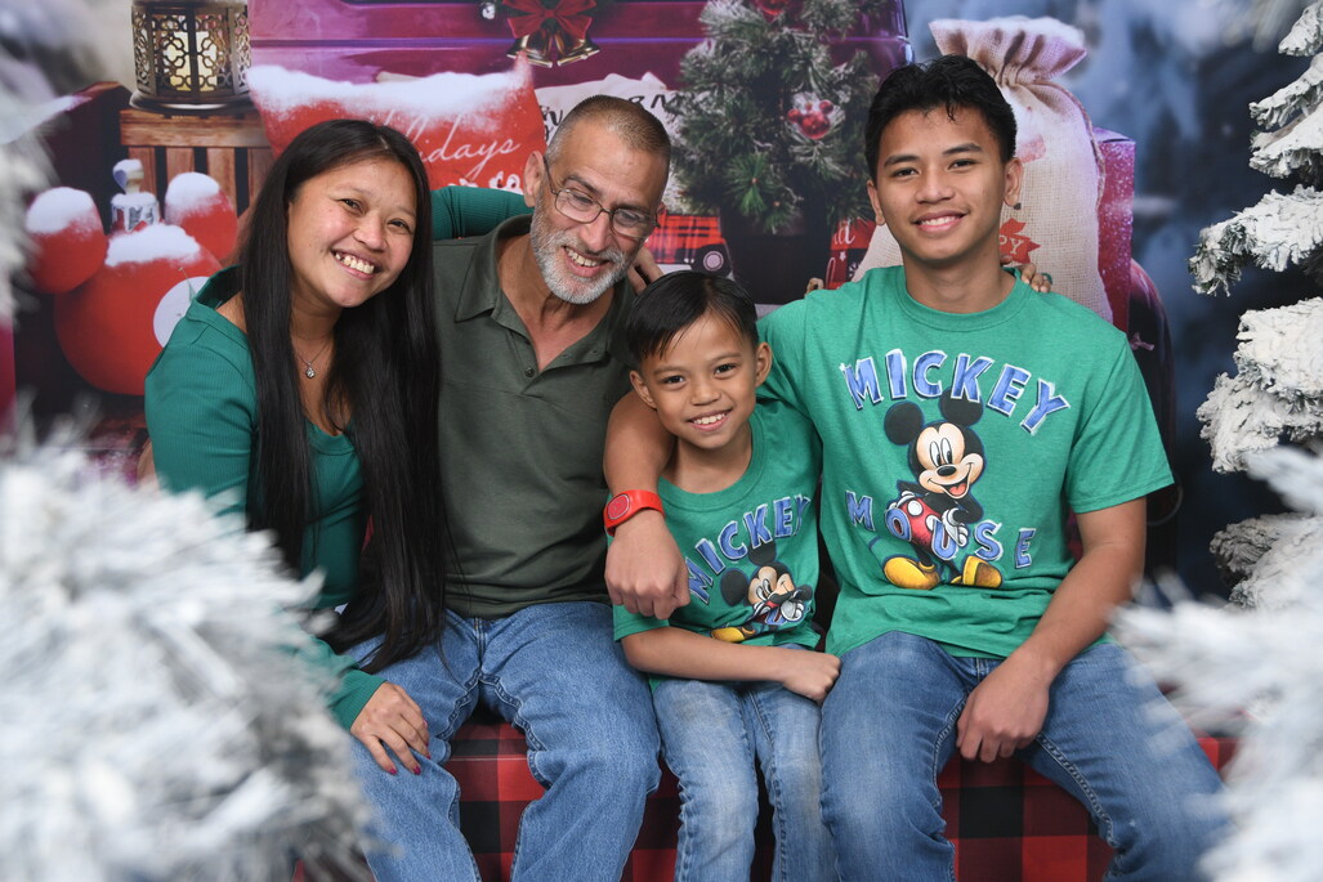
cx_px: 662
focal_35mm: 43
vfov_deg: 31.2
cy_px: 441
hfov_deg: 45.4
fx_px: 1580
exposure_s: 1/125
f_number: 6.3
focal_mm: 29
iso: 640
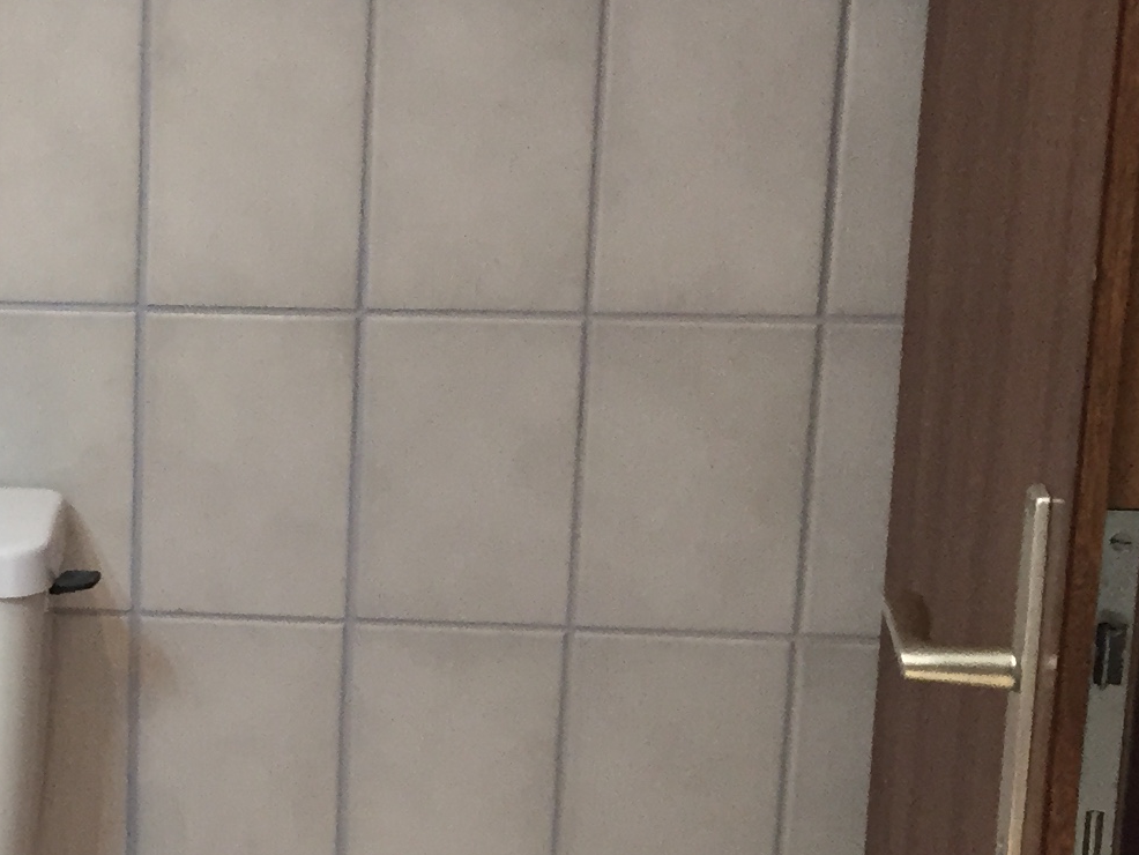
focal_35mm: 96
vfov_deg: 15.4
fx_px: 3160
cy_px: 548
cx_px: -275
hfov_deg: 19.1
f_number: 2.2
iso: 160
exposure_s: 1/33
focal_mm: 4.15
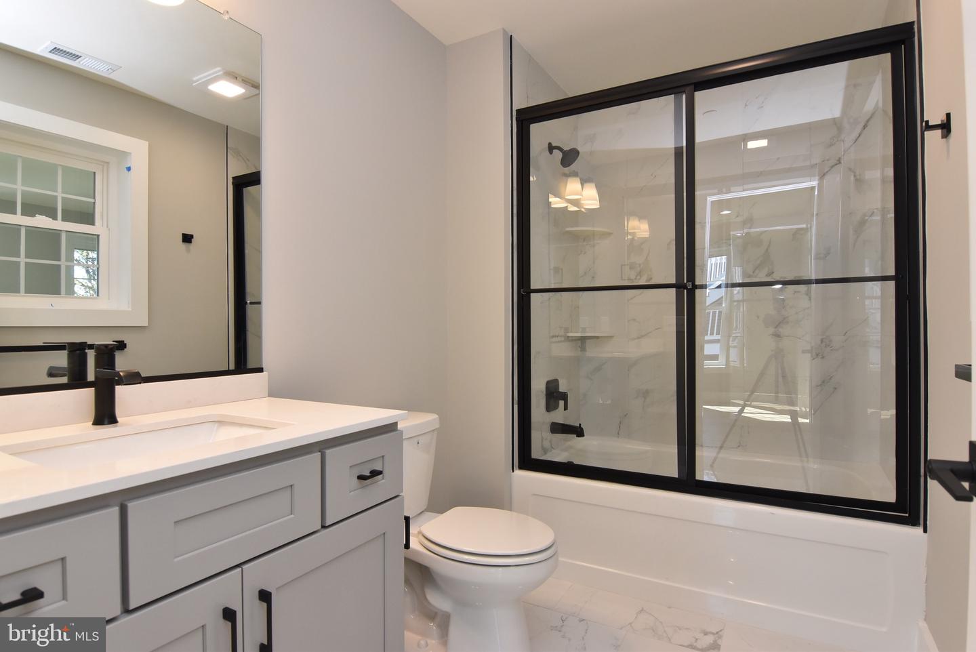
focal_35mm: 18
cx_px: 488
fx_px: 488
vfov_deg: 67.5
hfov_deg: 90.0
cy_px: 326
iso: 800
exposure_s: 1/60
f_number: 9
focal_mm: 12
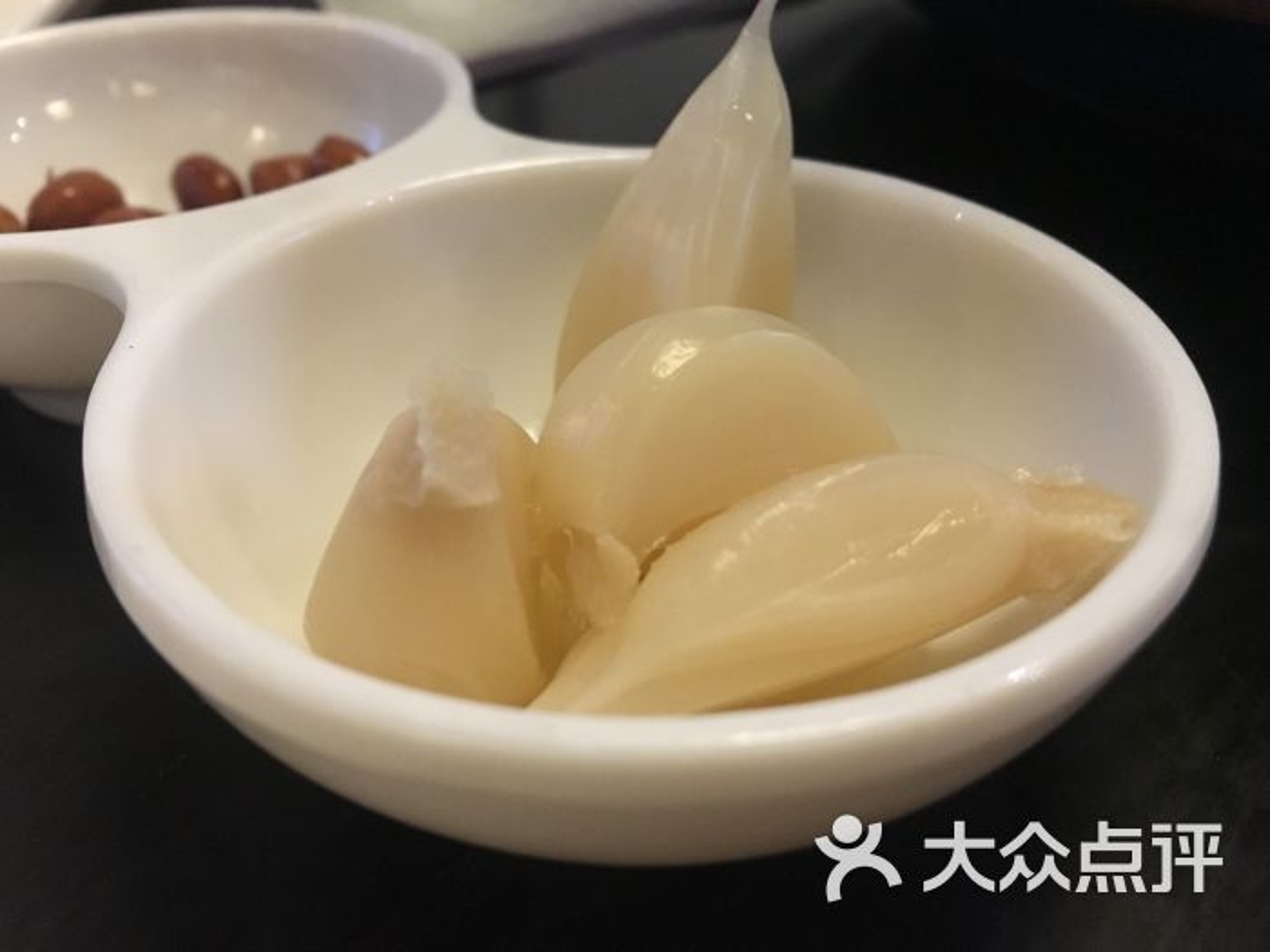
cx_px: 635
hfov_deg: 61.7
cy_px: 476
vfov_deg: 48.2
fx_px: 1064
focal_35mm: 29
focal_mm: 4.15
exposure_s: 1/17
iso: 250
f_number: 2.2
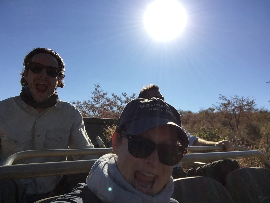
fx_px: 242
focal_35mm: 31
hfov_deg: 58.4
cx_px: 135
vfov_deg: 45.4
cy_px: 102
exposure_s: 1/2358
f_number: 2.2
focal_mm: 2.65
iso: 32
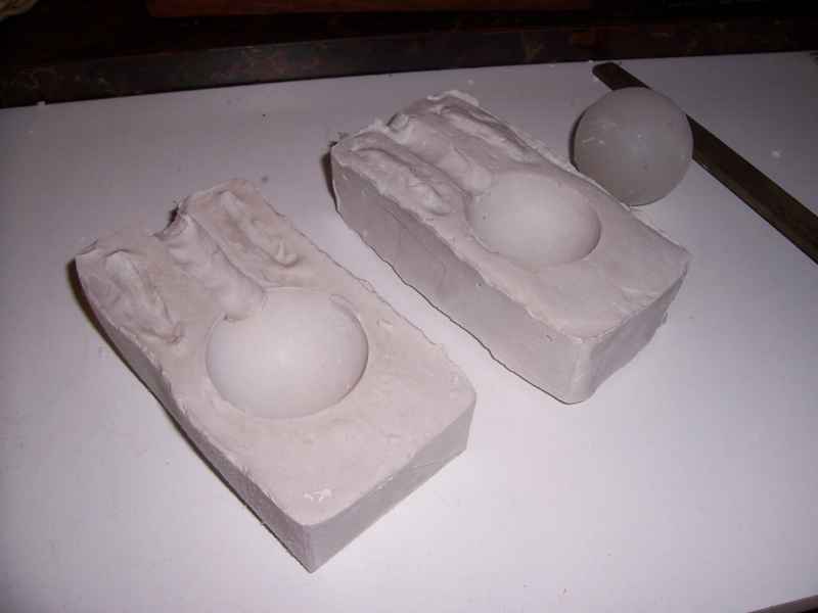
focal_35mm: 34
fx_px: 803
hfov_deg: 54.0
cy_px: 306
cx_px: 409
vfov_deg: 41.8
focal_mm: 5.6
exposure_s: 1/60
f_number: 2.7
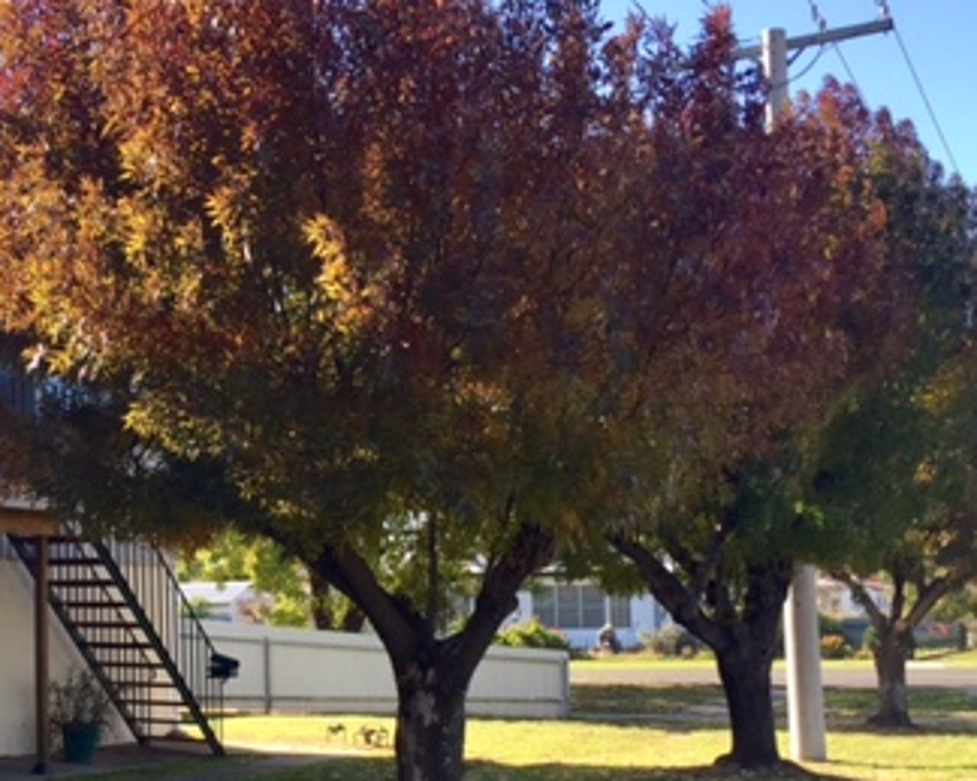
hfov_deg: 32.8
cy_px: 522
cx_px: 211
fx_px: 1619
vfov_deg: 27.0
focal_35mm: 56
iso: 32
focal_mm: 4.15
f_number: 2.2
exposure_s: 1/527
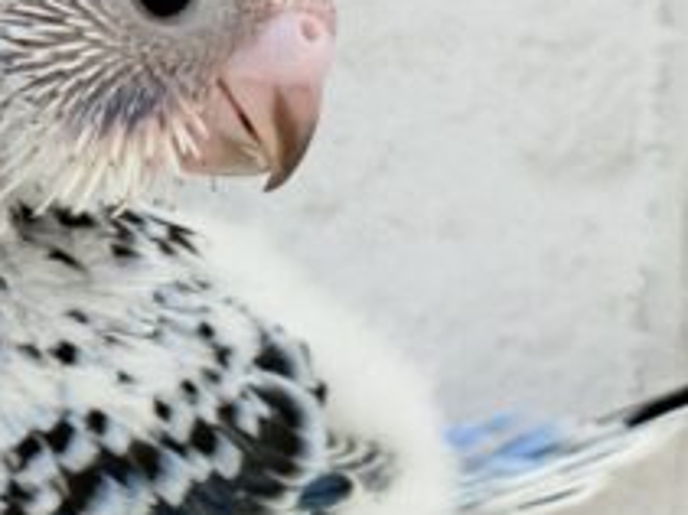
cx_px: 75
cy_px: 297
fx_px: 3138
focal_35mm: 158
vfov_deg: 9.4
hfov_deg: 12.4
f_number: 1.6
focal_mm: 5.96
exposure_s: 1/50
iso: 40
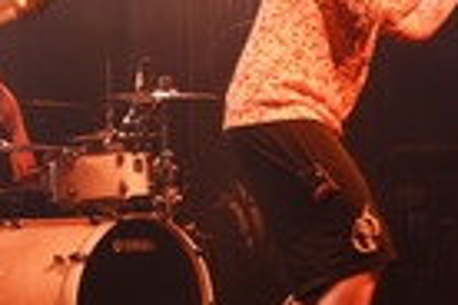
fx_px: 2404
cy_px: 119
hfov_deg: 10.9
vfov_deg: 7.3
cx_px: 181
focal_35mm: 189
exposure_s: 1/60
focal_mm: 58
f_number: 6.3
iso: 1250
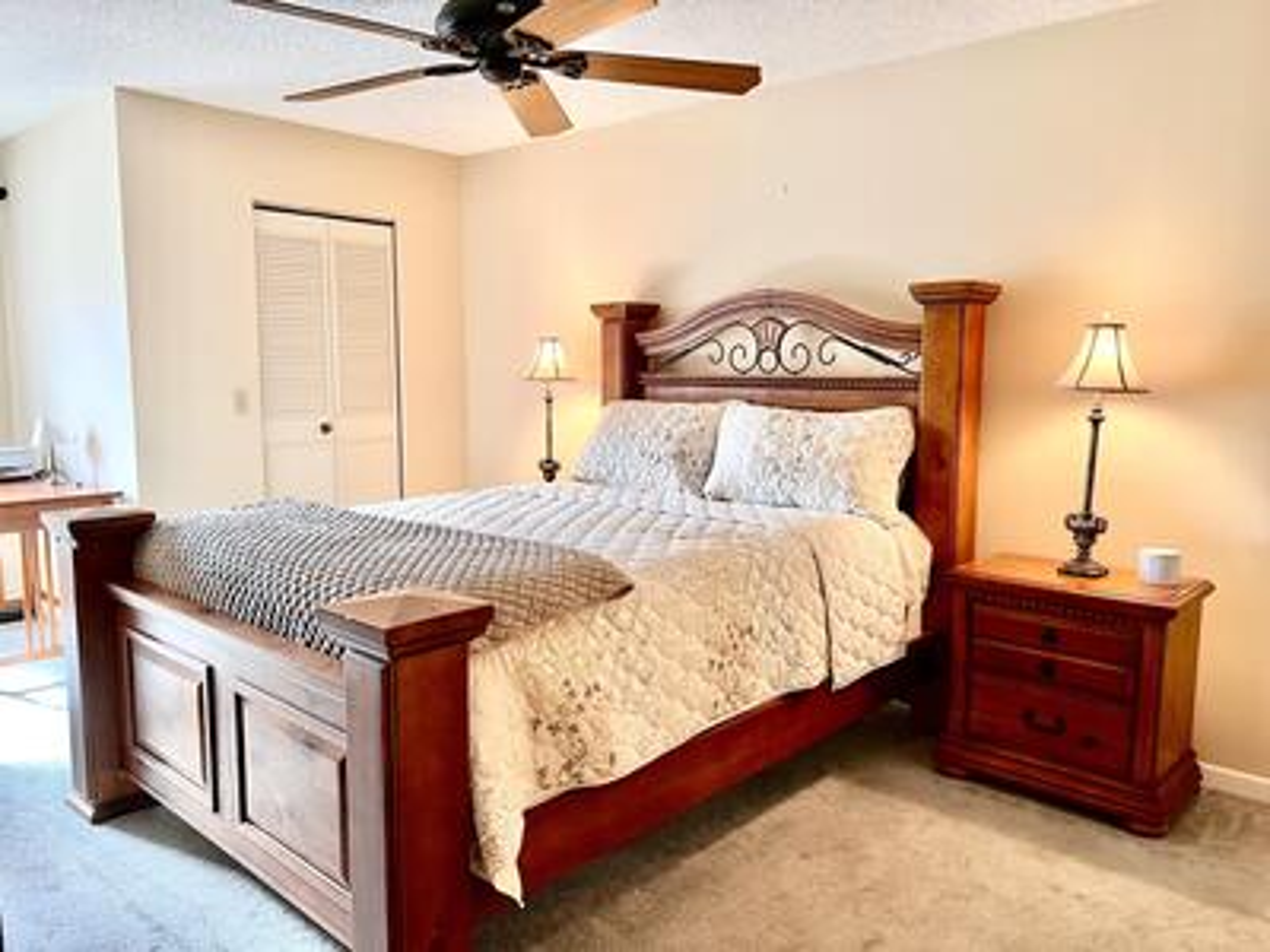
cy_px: 476
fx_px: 954
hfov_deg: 67.3
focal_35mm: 26
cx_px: 635
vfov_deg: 53.1
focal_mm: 5.7
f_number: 1.5
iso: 100
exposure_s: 1/60
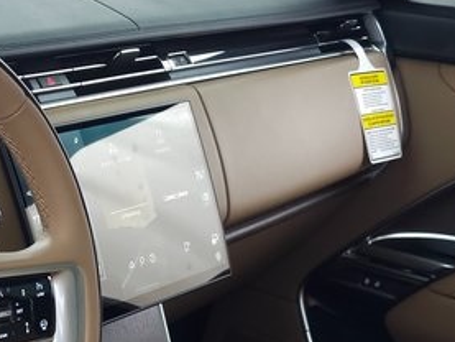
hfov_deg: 21.3
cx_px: -99
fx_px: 1118
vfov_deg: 15.4
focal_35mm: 85
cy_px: 584
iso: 200
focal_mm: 6.3
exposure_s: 1/60
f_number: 1.7
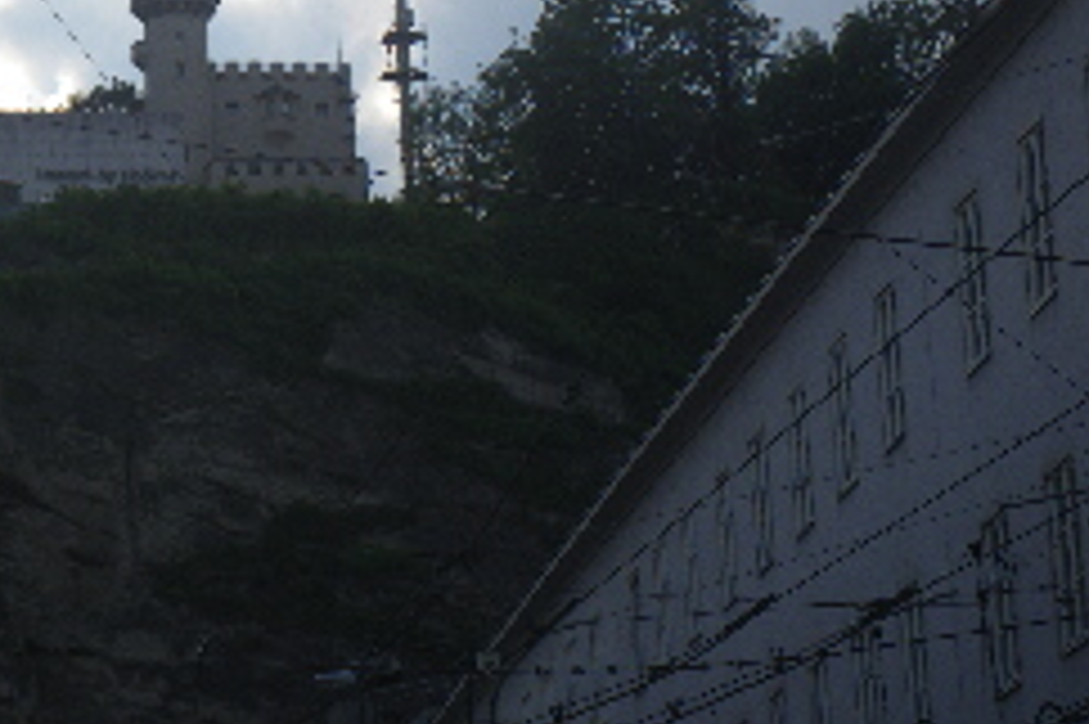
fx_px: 4685
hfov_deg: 13.2
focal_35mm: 155
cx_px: 230
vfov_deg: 8.8
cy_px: 189
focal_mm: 16.7
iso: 50
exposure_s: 1/250
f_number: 5
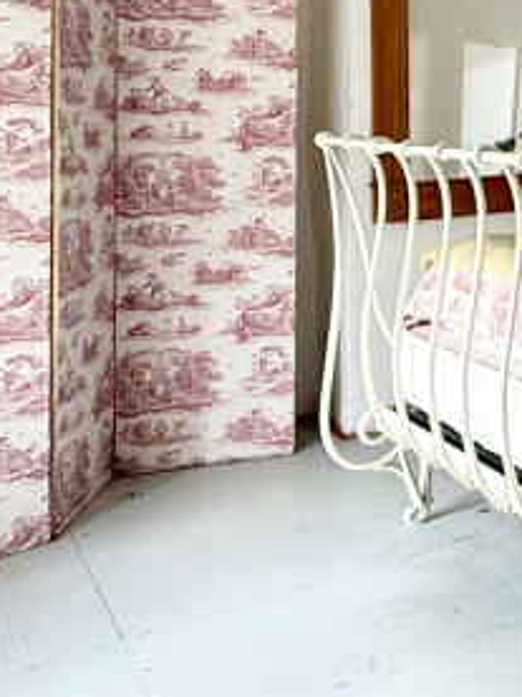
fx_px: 1046
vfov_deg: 35.0
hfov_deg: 20.2
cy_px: 88
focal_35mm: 52
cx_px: 938
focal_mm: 2.22
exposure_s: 1/99
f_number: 2.2
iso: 320
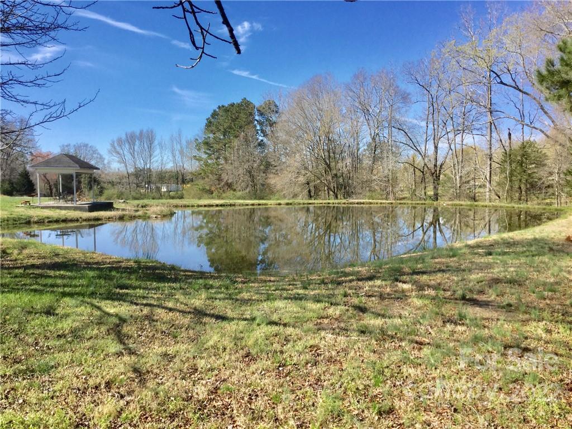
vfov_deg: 45.4
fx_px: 512
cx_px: 286
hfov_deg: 58.4
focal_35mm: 31
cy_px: 214
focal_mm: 3.3
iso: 25
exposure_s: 1/994
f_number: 2.4
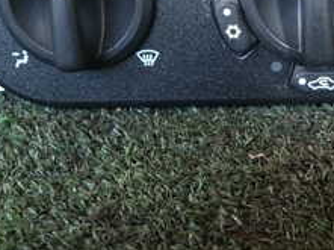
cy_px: -70
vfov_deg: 19.9
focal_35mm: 68
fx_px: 655
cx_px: 313
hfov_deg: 27.4
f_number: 2
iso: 200
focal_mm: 4.5
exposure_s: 1/50
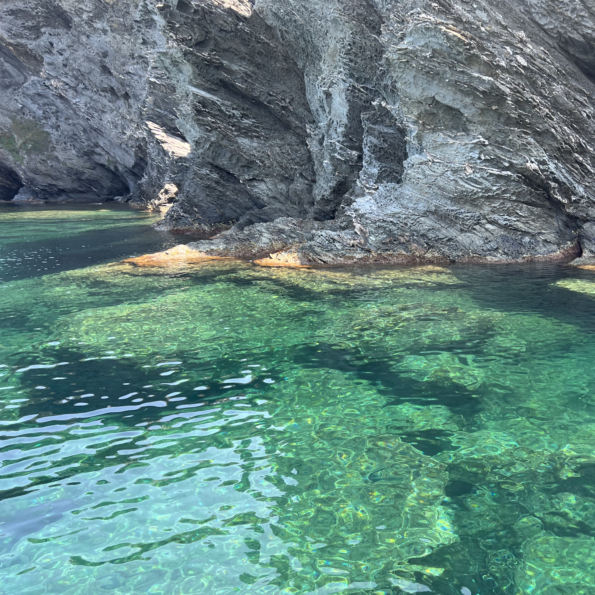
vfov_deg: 52.5
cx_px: 354
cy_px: 295
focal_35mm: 31
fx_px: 603
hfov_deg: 52.2
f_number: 1.5
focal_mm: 5.7
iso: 50
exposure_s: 1/611
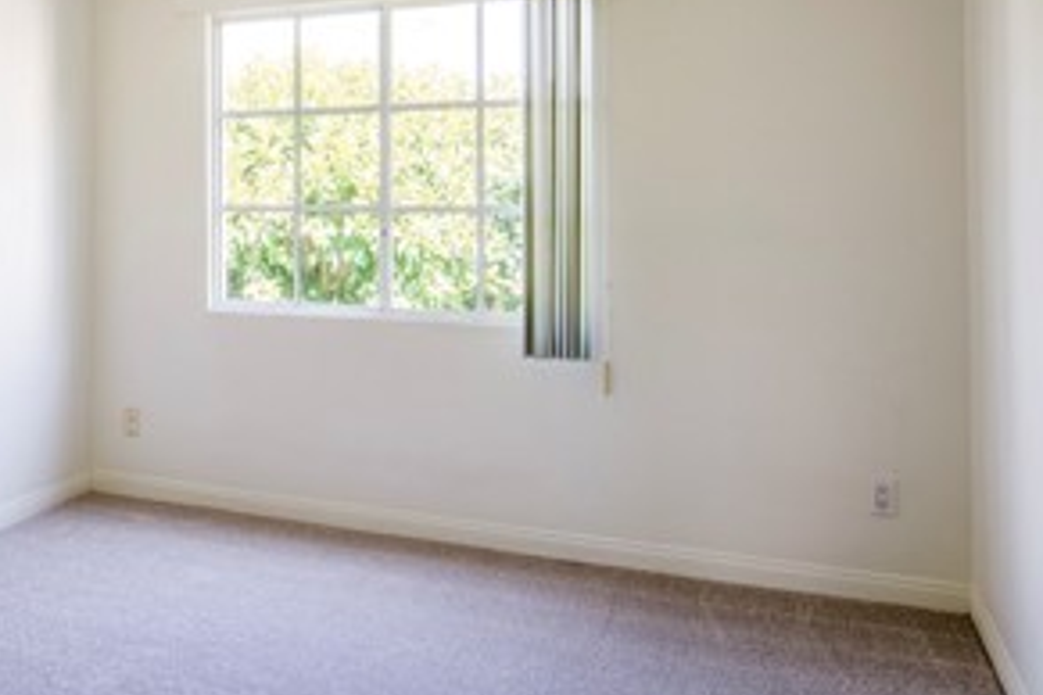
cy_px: 199
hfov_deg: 55.7
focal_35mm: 33
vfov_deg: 39.2
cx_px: 326
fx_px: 956
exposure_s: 1/30
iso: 400
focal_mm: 15
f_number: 5.6
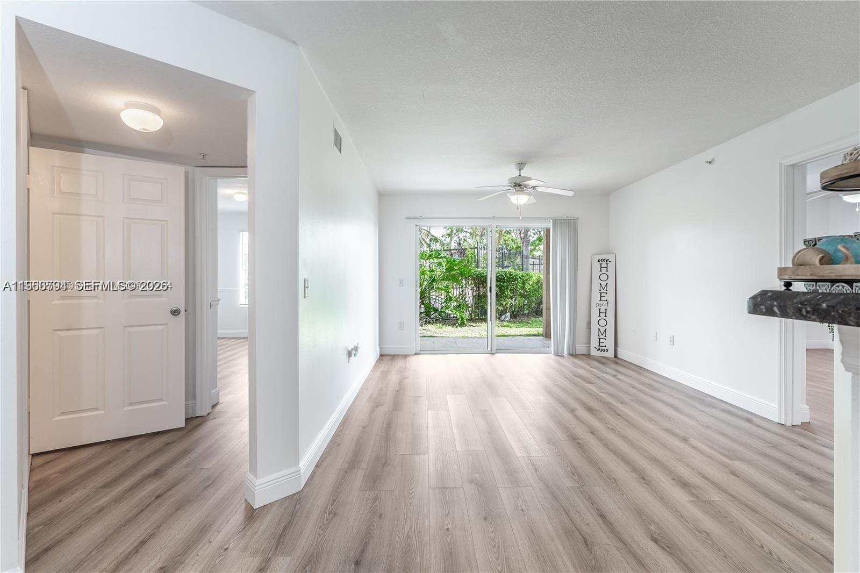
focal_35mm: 16
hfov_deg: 96.7
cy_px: 286
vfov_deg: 73.7
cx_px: 430
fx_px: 382
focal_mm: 16
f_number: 9
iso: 100
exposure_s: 1/10
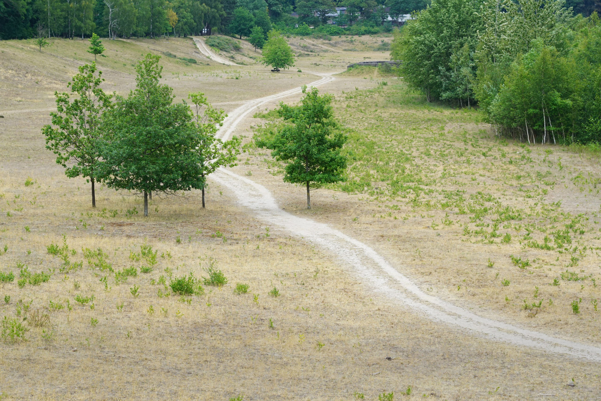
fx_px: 1753
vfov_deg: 13.0
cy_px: 200
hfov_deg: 19.5
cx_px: 300
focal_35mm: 105
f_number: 8
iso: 800
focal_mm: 105
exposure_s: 1/640
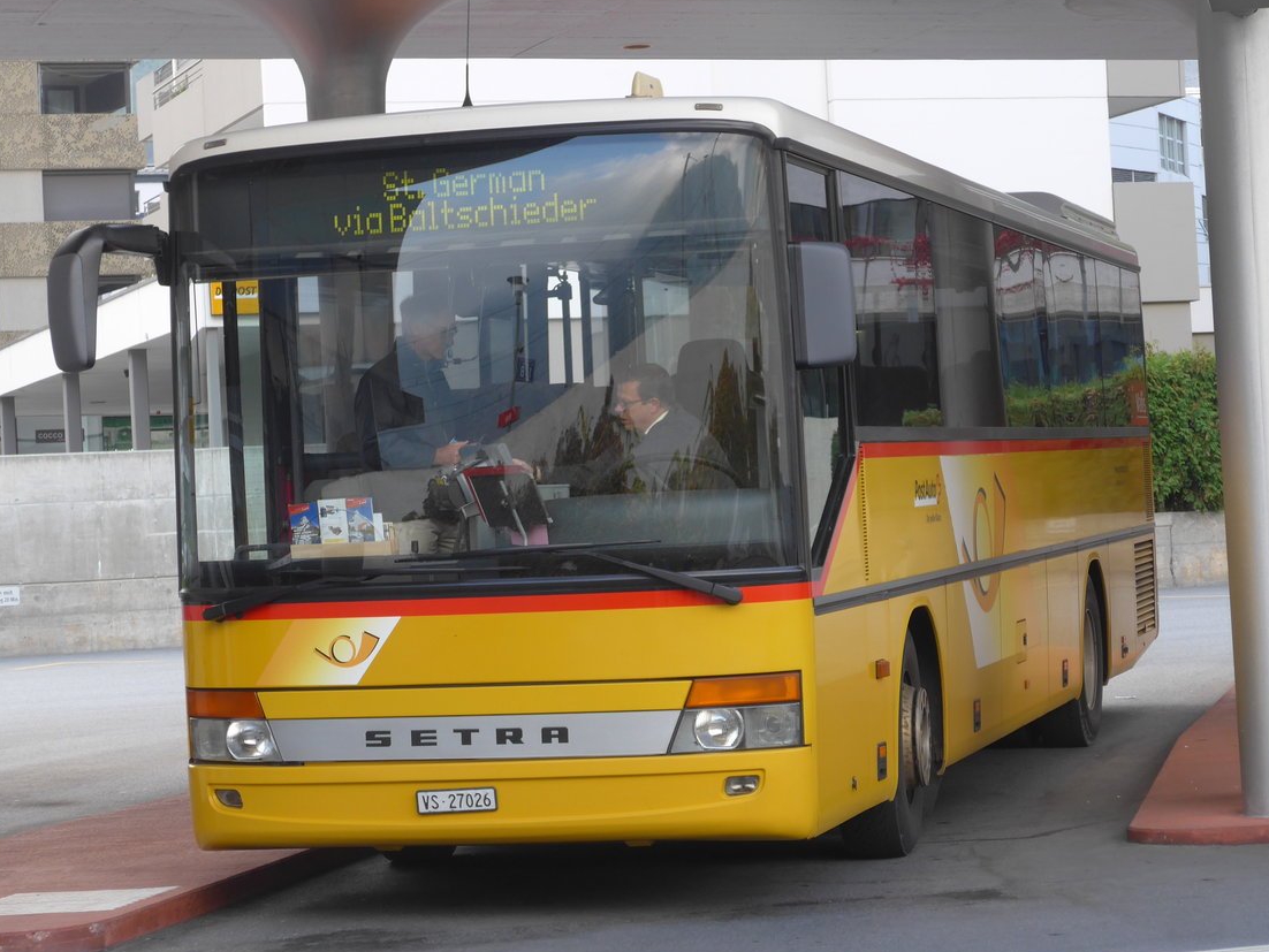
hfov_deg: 20.0
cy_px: 510
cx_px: 595
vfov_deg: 15.1
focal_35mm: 98
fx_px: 3593
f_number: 4.6
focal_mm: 18
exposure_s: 1/80
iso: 125
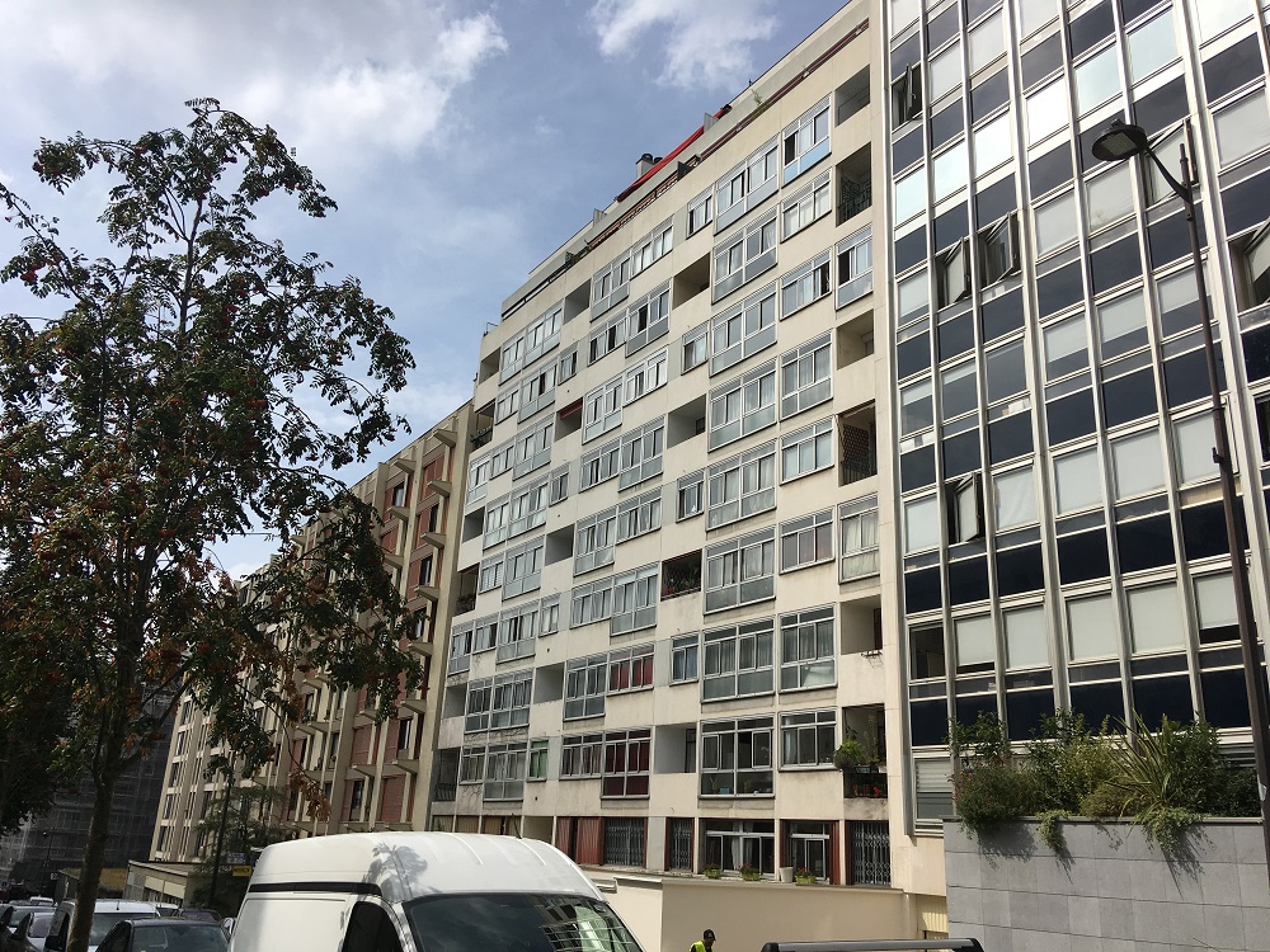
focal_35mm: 29
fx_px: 1064
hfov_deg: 61.7
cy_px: 476
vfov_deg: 48.2
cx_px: 635
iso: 25
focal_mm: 4.15
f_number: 2.2
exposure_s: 1/2747
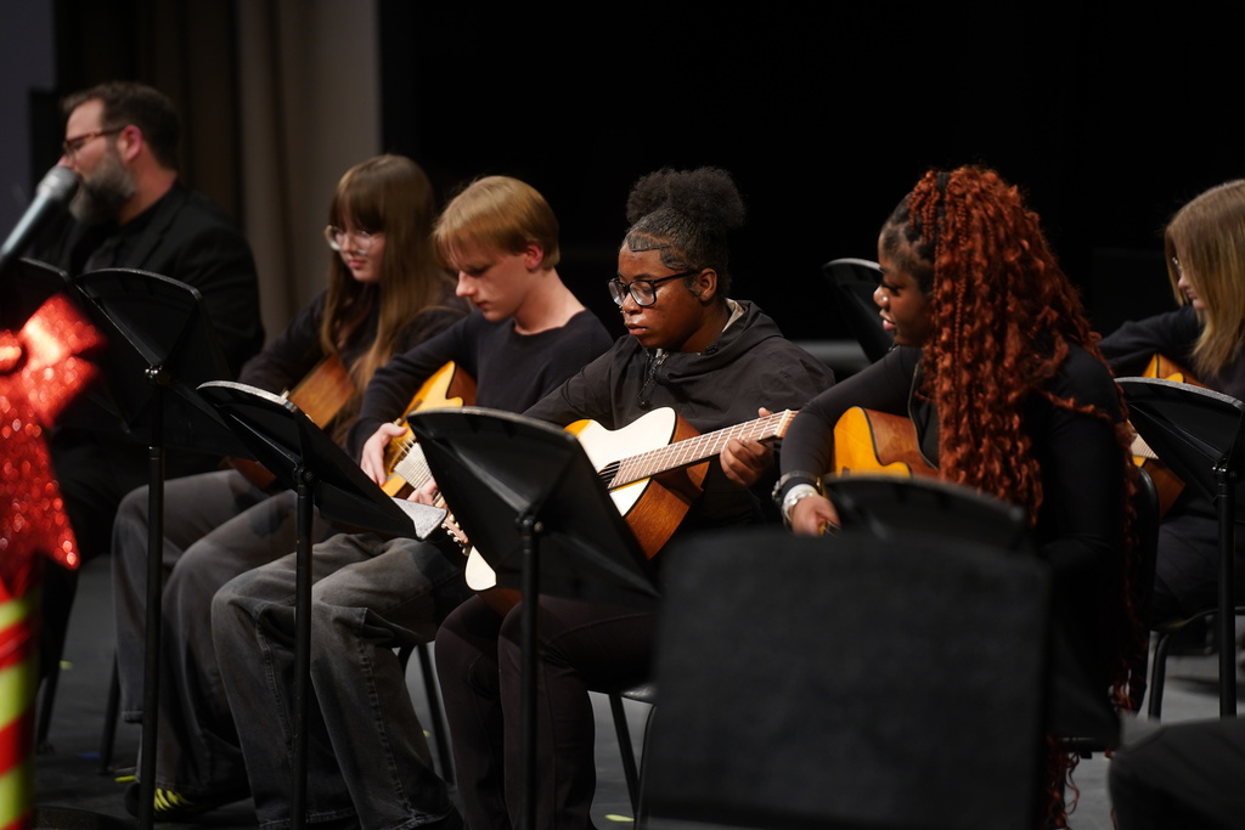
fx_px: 6225
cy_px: 415
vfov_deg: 7.6
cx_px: 622
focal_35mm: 180
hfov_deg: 11.4
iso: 800
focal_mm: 180
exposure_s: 1/250
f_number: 2.8
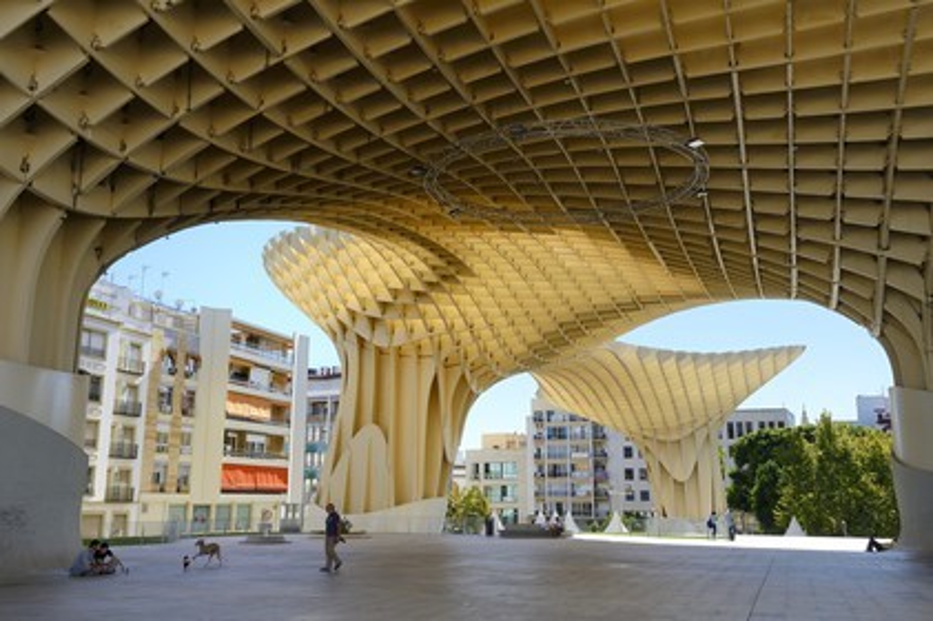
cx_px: 466
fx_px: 932
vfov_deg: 36.8
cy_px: 310
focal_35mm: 36
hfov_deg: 53.2
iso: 200
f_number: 13
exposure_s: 1/200
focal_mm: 36
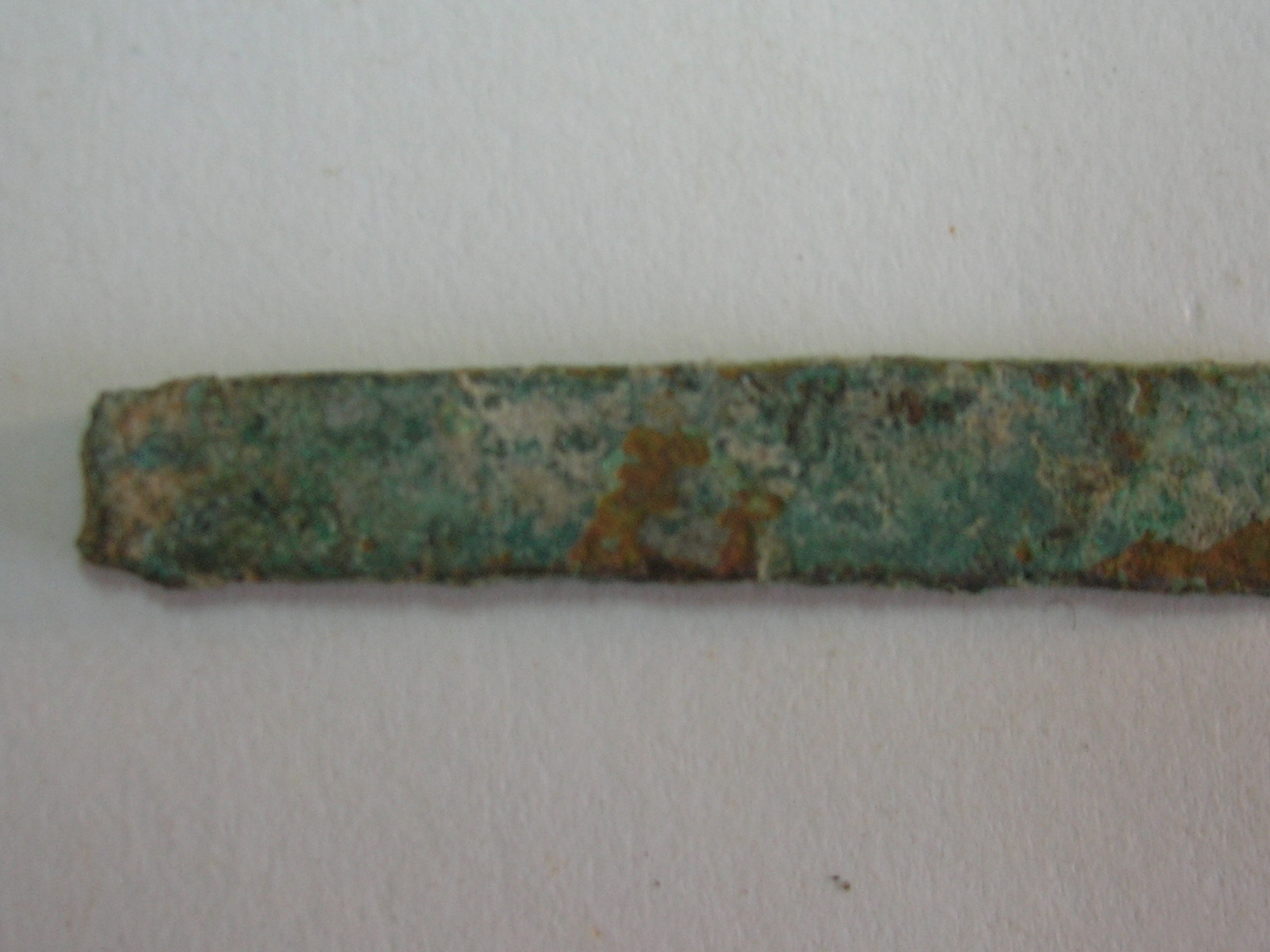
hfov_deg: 34.3
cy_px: 566
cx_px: 742
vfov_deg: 26.0
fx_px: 2054
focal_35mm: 56
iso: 50
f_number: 2.9
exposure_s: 1/18.8
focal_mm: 5.7
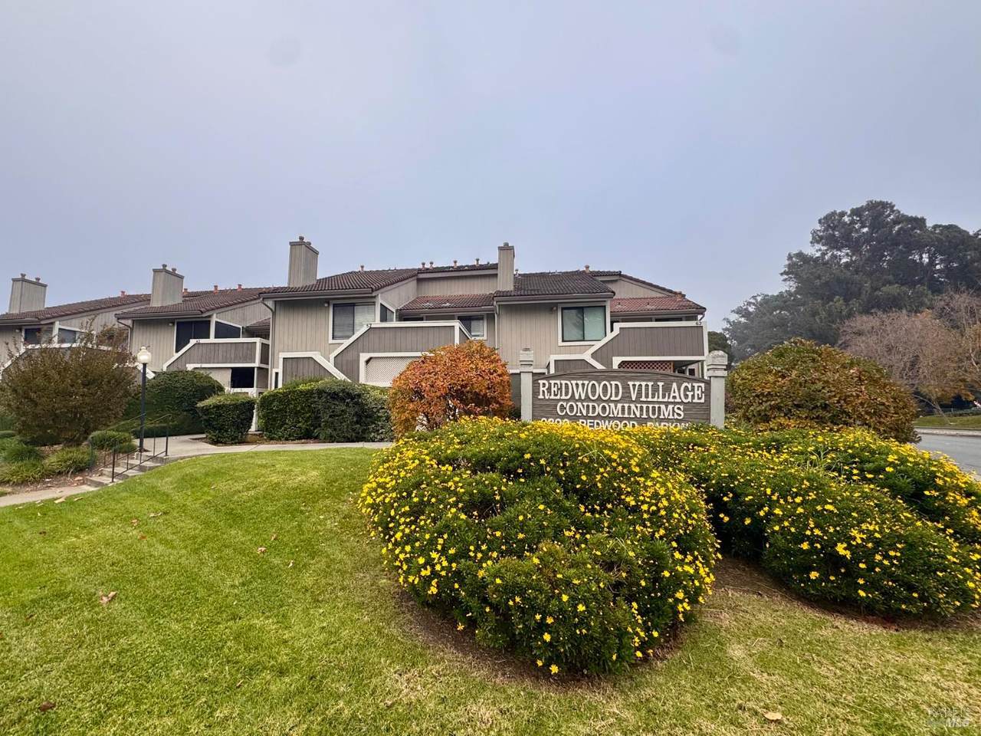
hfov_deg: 102.1
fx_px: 397
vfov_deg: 85.7
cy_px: 368
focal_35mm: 14
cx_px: 490
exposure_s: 1/274
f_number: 2.2
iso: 40
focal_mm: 2.22
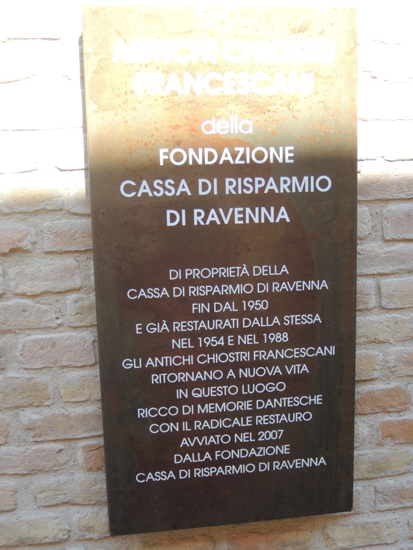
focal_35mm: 45
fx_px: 716
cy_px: 275
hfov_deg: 32.2
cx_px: 206
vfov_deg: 42.1
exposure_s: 1/125
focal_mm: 8.1
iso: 100
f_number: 2.8
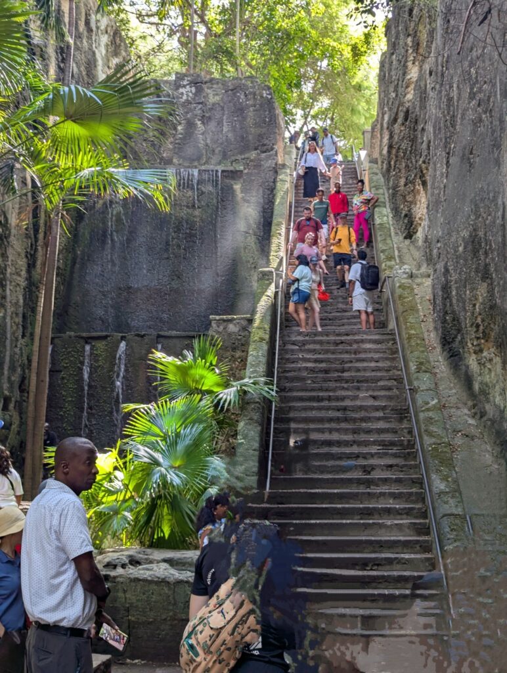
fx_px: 934
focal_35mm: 48
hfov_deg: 30.4
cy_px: 336
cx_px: 254
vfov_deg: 39.6
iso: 41
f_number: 1.85
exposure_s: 1/91.1
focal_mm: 6.81
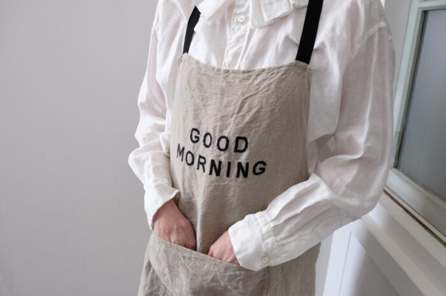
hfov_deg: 60.3
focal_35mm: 31
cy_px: 148
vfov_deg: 42.2
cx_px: 223
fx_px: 384
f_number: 5.6
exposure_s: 1/125
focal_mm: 20.5
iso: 2500
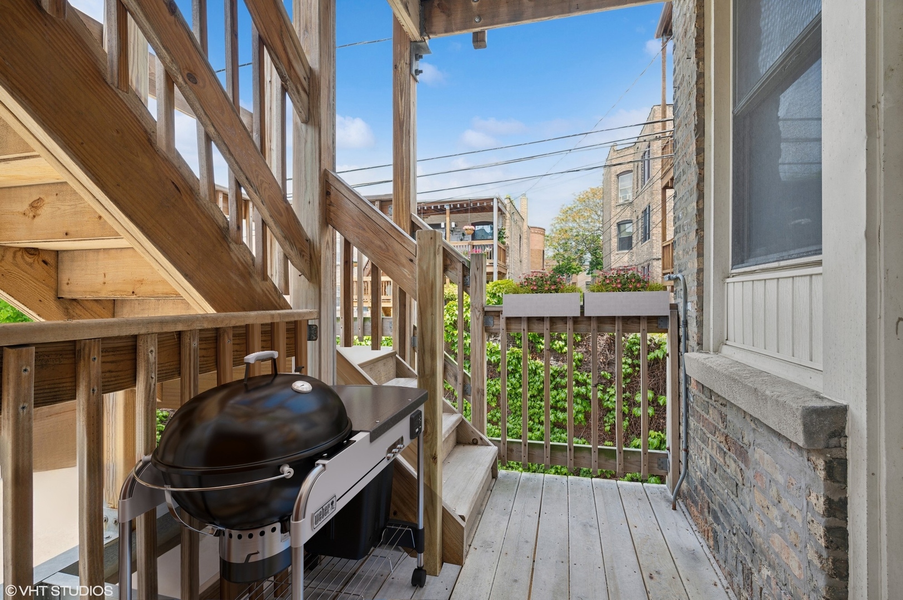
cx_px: 452
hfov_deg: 93.3
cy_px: 300
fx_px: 426
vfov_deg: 70.3
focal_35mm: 17
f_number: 9.5
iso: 200
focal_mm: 17
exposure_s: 1/30
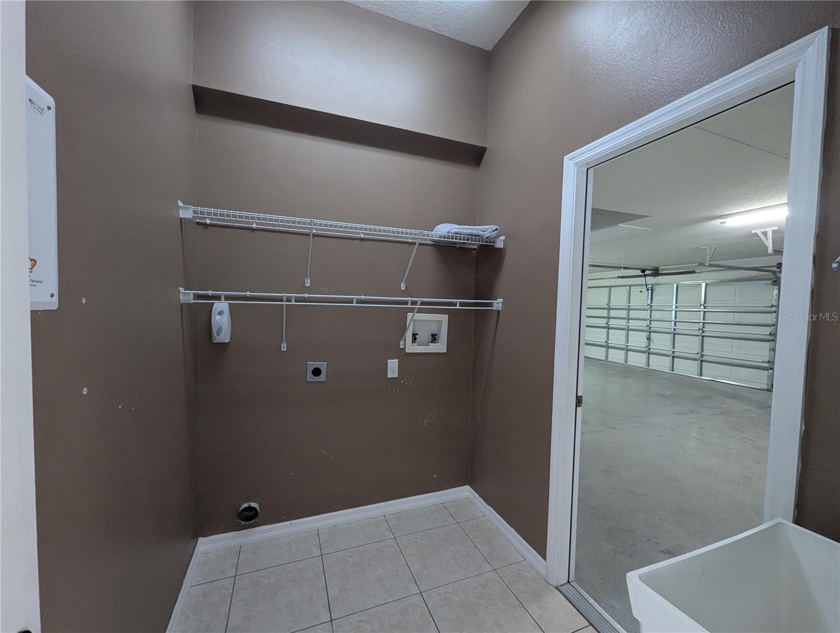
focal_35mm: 13
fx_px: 316
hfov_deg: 106.1
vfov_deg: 90.1
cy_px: 316
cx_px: 420
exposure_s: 1/27.2
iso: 705
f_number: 2.2
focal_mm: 1.95
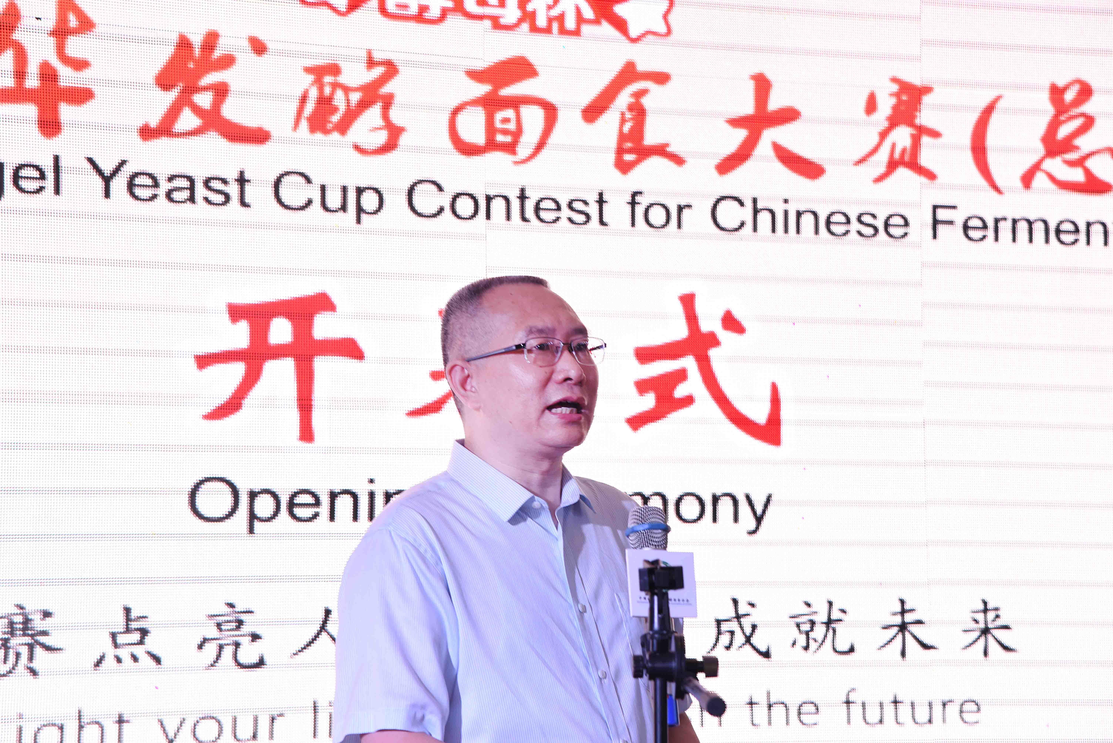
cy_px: 372
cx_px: 556
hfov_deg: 17.1
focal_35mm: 120
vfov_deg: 11.4
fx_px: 3711
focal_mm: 120
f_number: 9
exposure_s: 1/60
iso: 1000
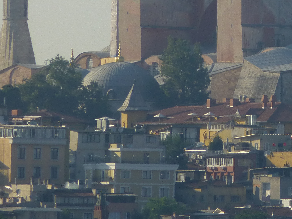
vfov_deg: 1.2
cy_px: 12
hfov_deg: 1.6
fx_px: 10392
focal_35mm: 1232
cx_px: 310
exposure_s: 1/400
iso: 100
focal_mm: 86
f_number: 6.4
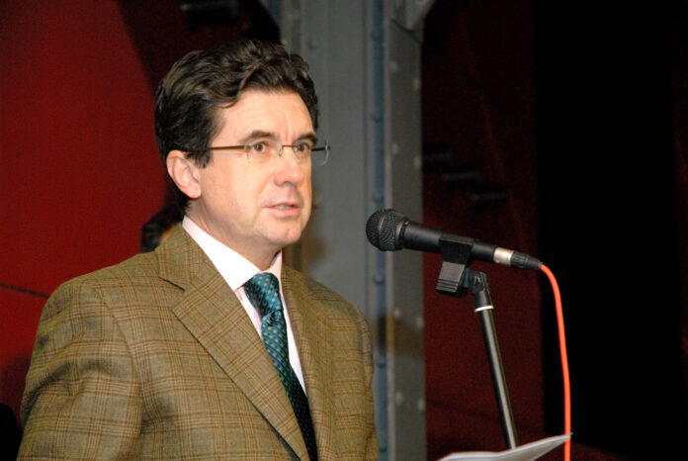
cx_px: 344
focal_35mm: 105
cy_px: 230
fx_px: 2009
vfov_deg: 13.1
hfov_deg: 19.4
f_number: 4.5
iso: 640
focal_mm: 70
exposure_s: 1/30
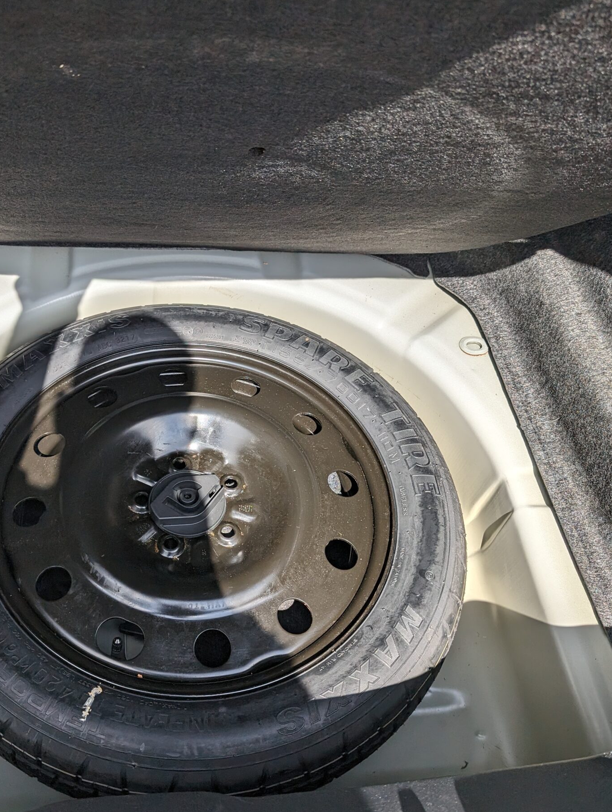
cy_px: 423
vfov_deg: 53.9
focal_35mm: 34
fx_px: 799
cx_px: 216
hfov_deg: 41.5
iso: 20
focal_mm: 6.9
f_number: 1.68
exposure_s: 1/722
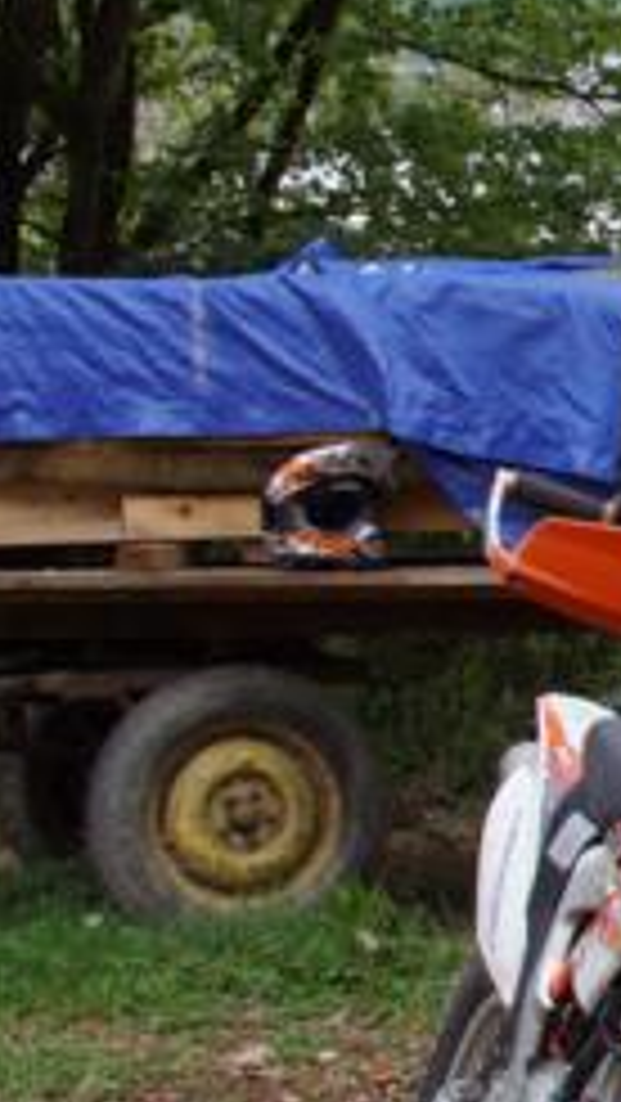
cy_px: 513
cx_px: 1548
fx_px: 3714
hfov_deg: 8.6
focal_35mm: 127
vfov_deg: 16.9
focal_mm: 22
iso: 200
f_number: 8
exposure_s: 1/125
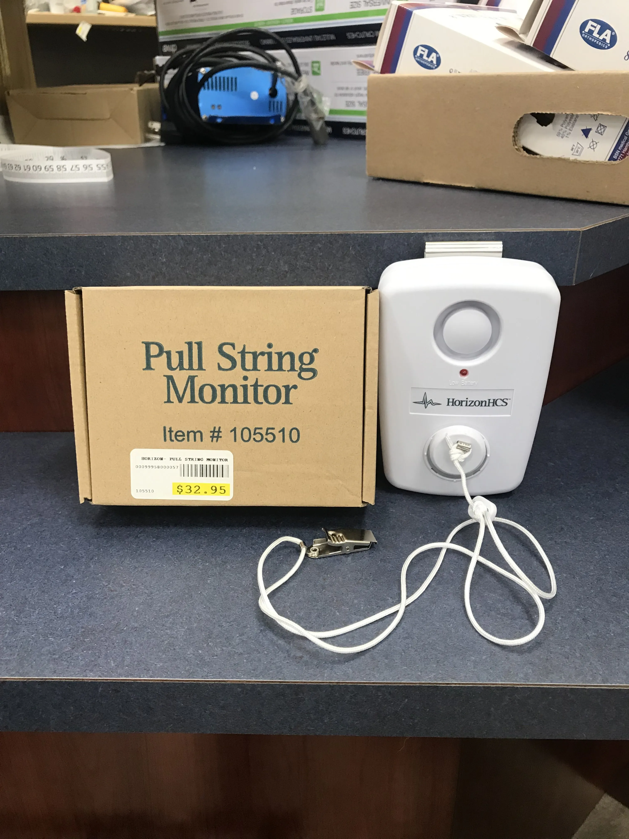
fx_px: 678
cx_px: 314
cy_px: 420
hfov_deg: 49.7
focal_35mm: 28
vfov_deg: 63.4
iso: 32
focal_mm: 3.99
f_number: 1.8
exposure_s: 1/30
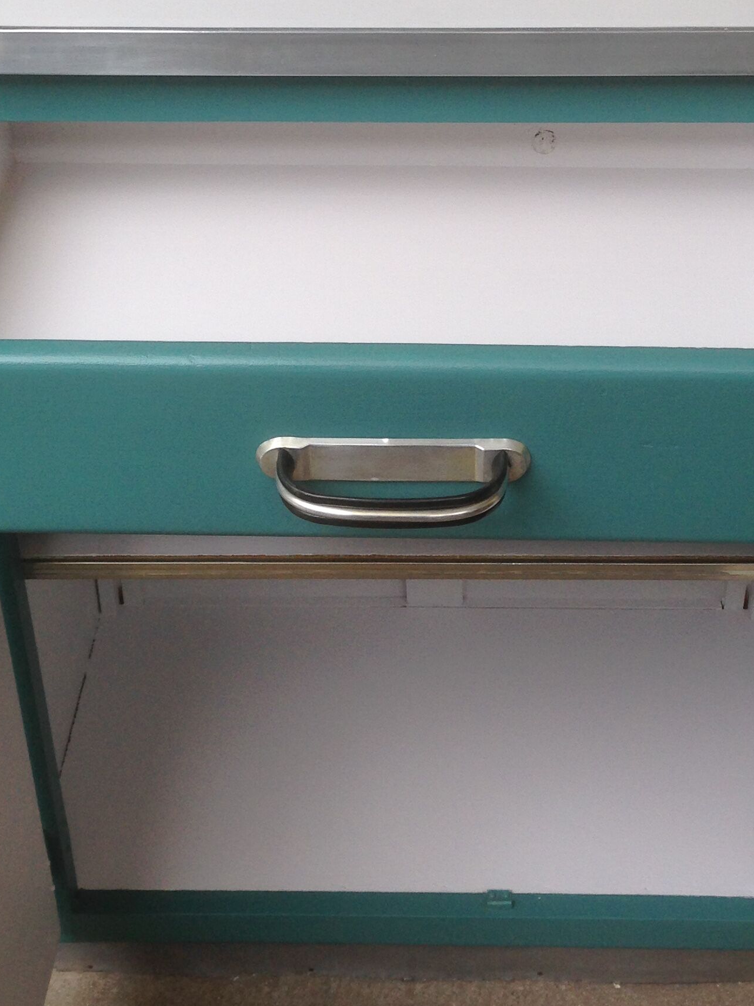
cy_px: 403
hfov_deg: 23.3
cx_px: 423
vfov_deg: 30.6
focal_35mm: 63
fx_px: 1830
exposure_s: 1/220
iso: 50
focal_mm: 4.12
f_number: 2.4
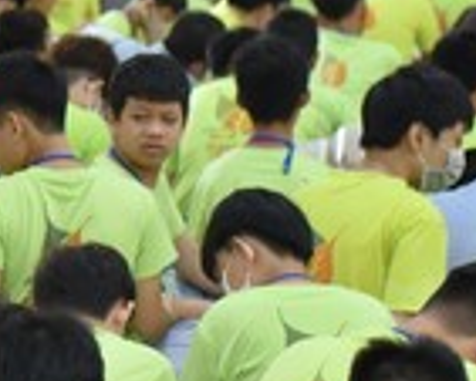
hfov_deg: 8.7
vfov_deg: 7.2
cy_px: 81
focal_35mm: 216
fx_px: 3045
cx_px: -240
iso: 1000
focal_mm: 50
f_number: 3.2
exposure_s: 1/100
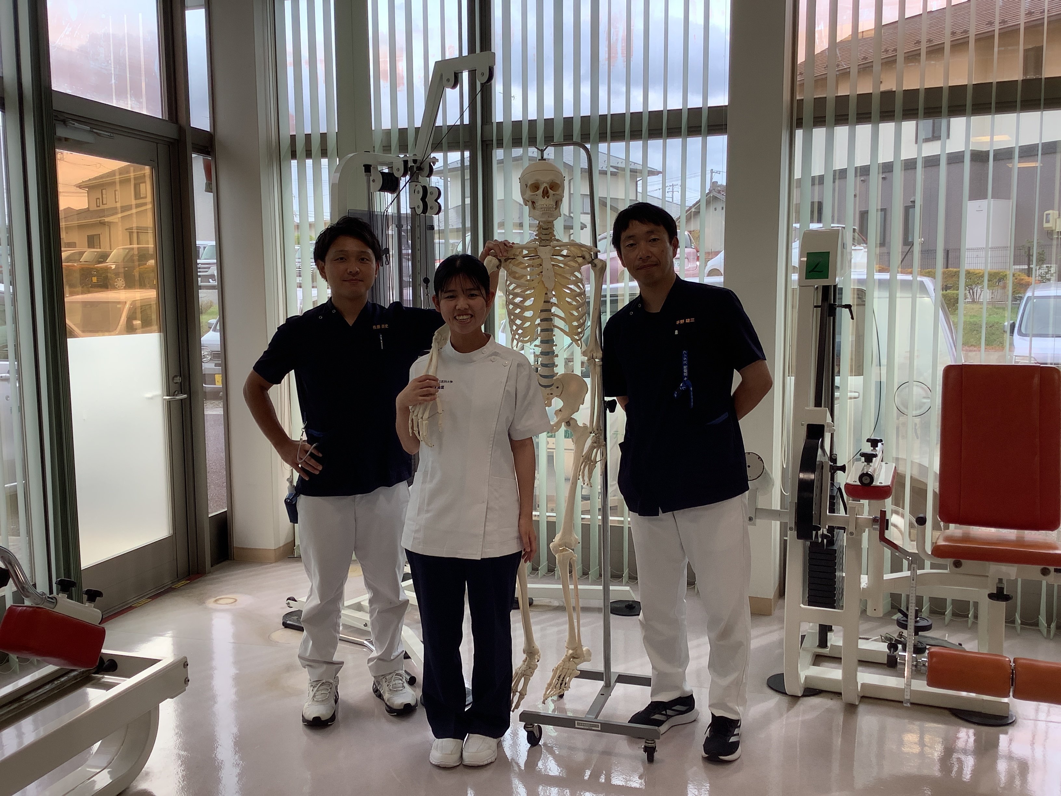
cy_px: 398
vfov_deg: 45.4
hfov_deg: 58.4
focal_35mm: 31
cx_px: 530
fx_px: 950
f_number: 2.4
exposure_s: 1/100
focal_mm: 3.3
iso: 32
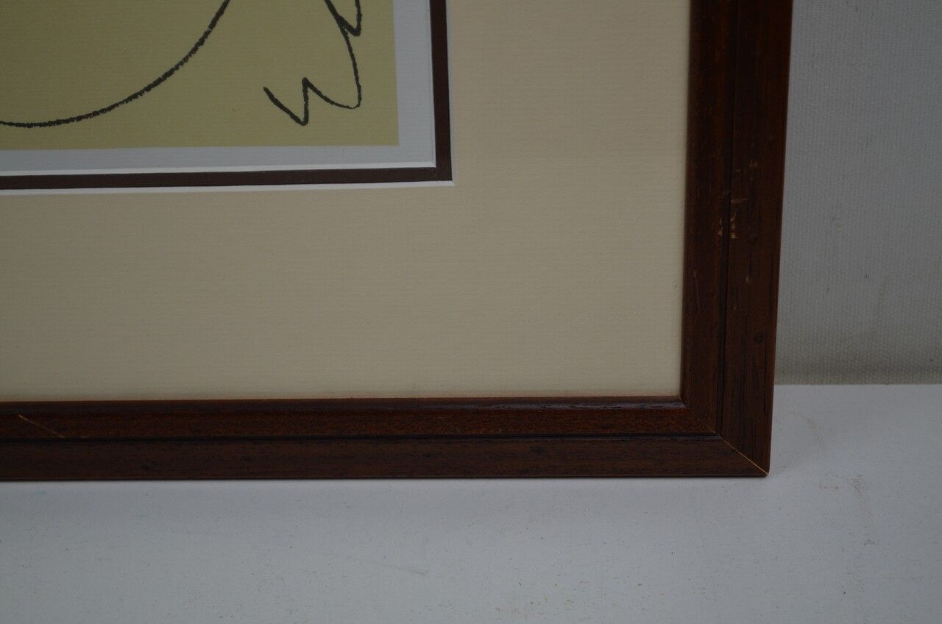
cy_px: 312
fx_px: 1959
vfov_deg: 18.1
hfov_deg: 27.0
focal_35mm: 75
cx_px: 471
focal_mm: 50
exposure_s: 1/125
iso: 280
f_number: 5.6
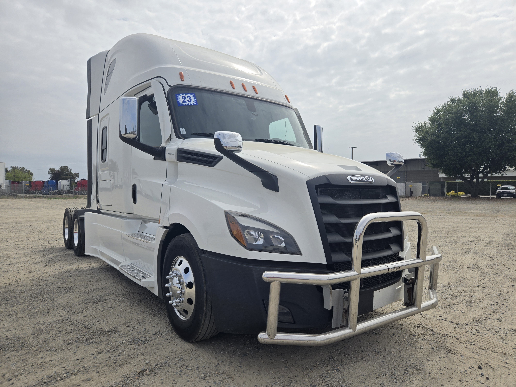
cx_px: 258
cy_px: 194
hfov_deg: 73.9
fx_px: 343
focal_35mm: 23
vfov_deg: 58.9
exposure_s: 1/3418
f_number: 1.8
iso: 25
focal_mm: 5.4
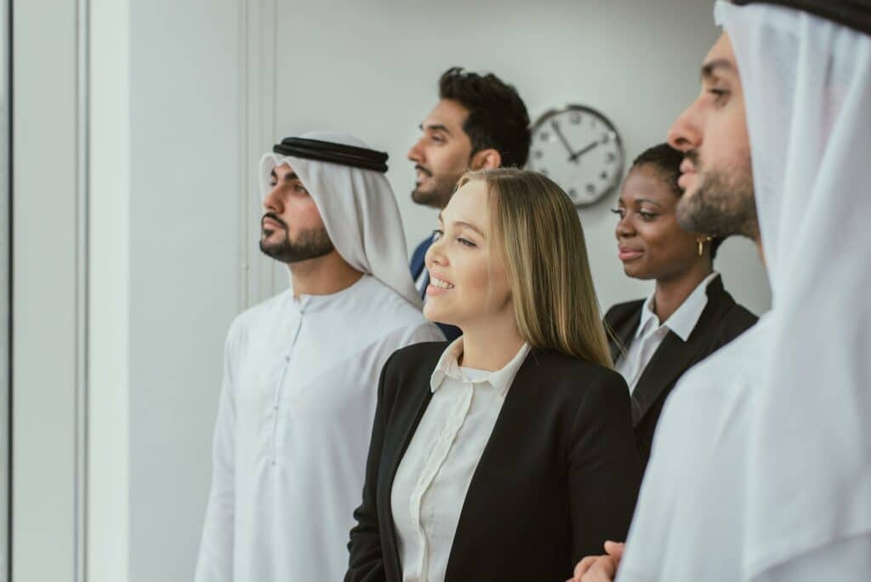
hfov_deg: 39.6
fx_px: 1210
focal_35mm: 50
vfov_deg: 27.0
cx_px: 436
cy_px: 291
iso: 400
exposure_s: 1/160
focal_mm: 50
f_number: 3.2
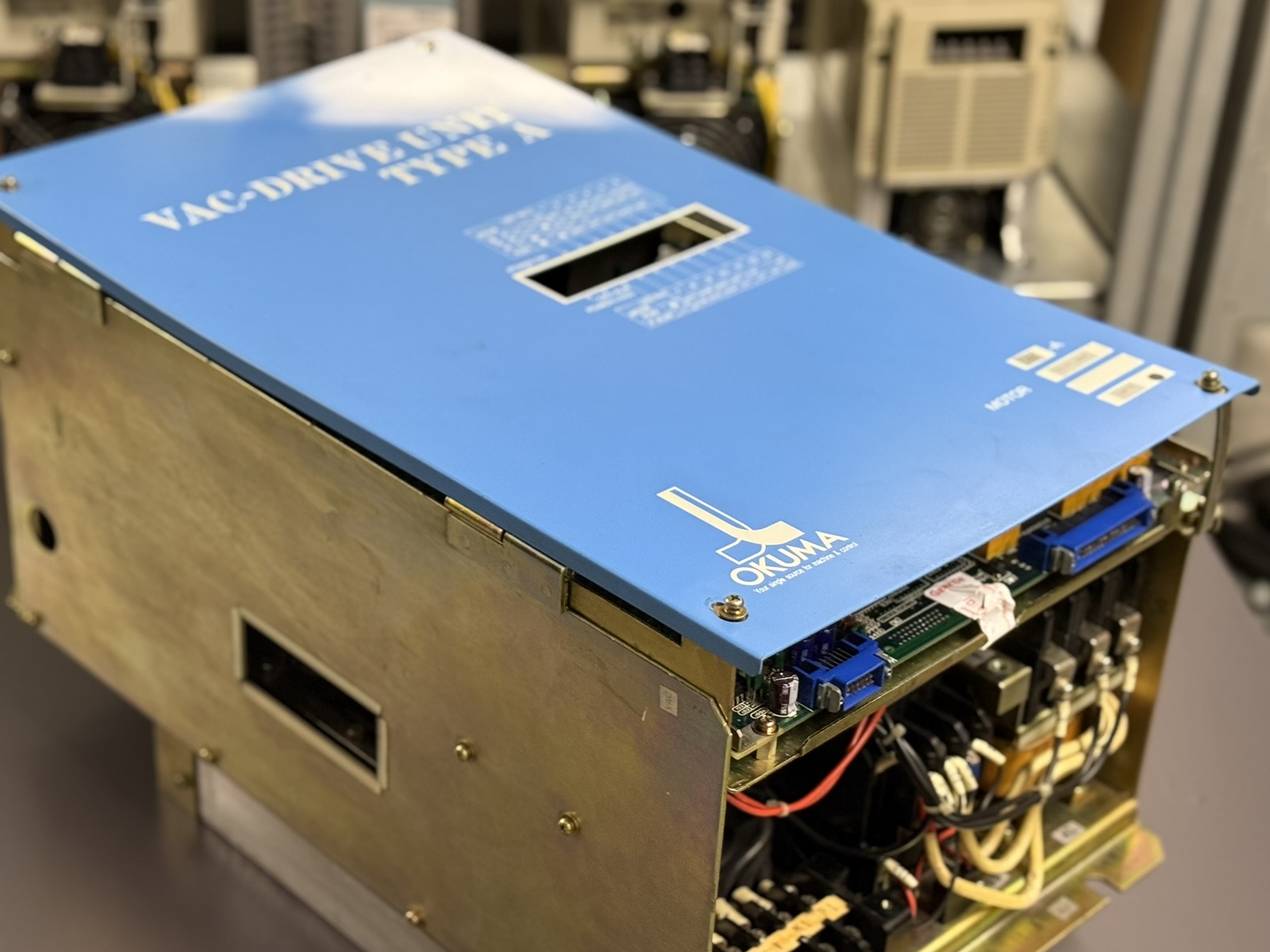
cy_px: 479
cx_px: 527
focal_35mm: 62
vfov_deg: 23.6
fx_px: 2274
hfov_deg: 31.1
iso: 200
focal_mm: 6.76
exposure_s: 1/33
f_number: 1.78
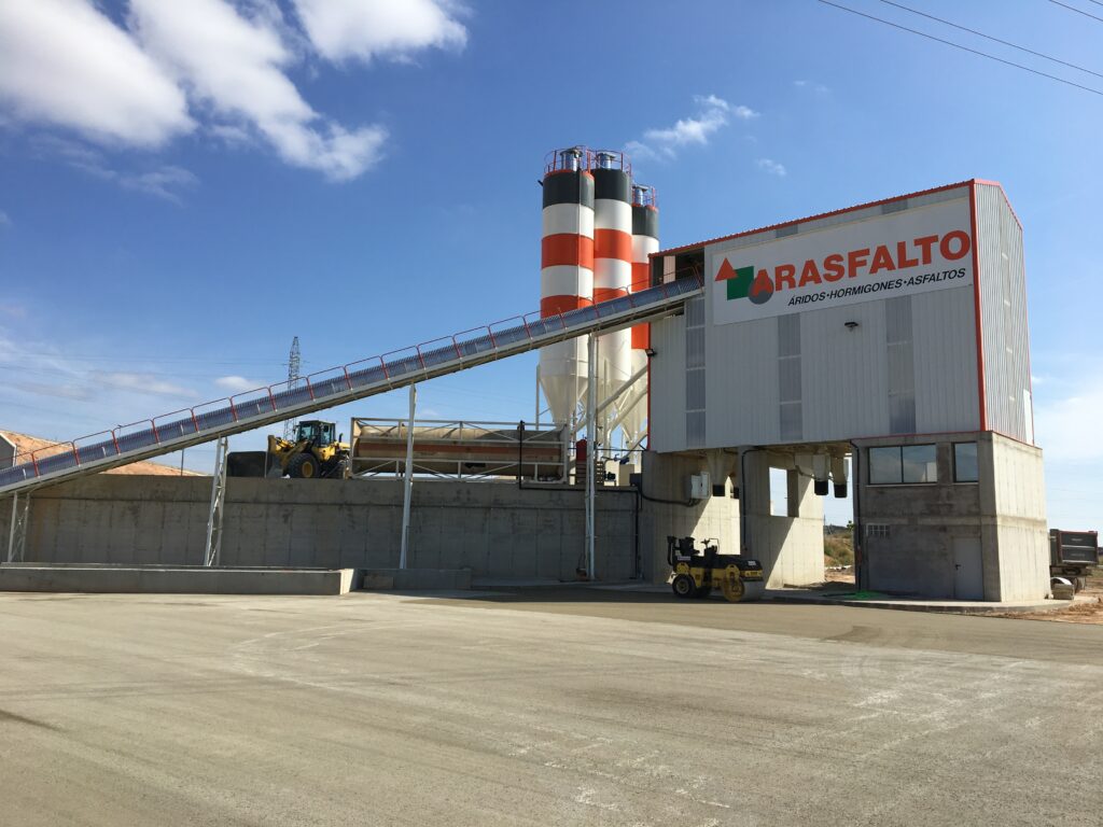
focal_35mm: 29
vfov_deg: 48.2
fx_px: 924
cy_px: 414
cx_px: 552
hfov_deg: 61.7
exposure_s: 1/2198
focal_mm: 4.15
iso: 25
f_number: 2.2
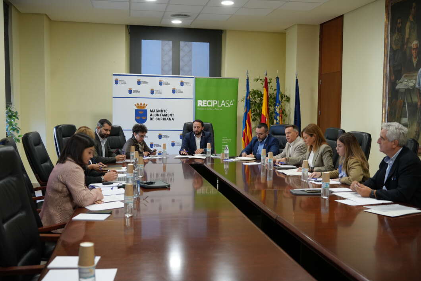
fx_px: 462
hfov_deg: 49.0
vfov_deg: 33.8
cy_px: 140
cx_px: 210
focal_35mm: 40
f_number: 4
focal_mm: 39.5
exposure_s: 1/160
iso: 2000
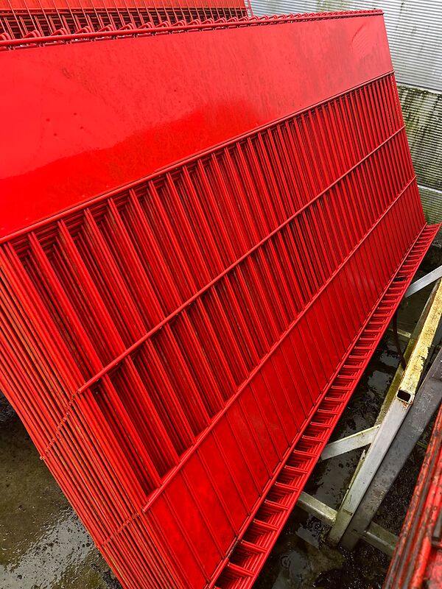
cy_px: 294
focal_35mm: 26
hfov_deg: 53.1
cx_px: 221
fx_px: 443
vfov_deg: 67.3
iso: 100
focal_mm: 5.1
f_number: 1.6
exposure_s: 1/121
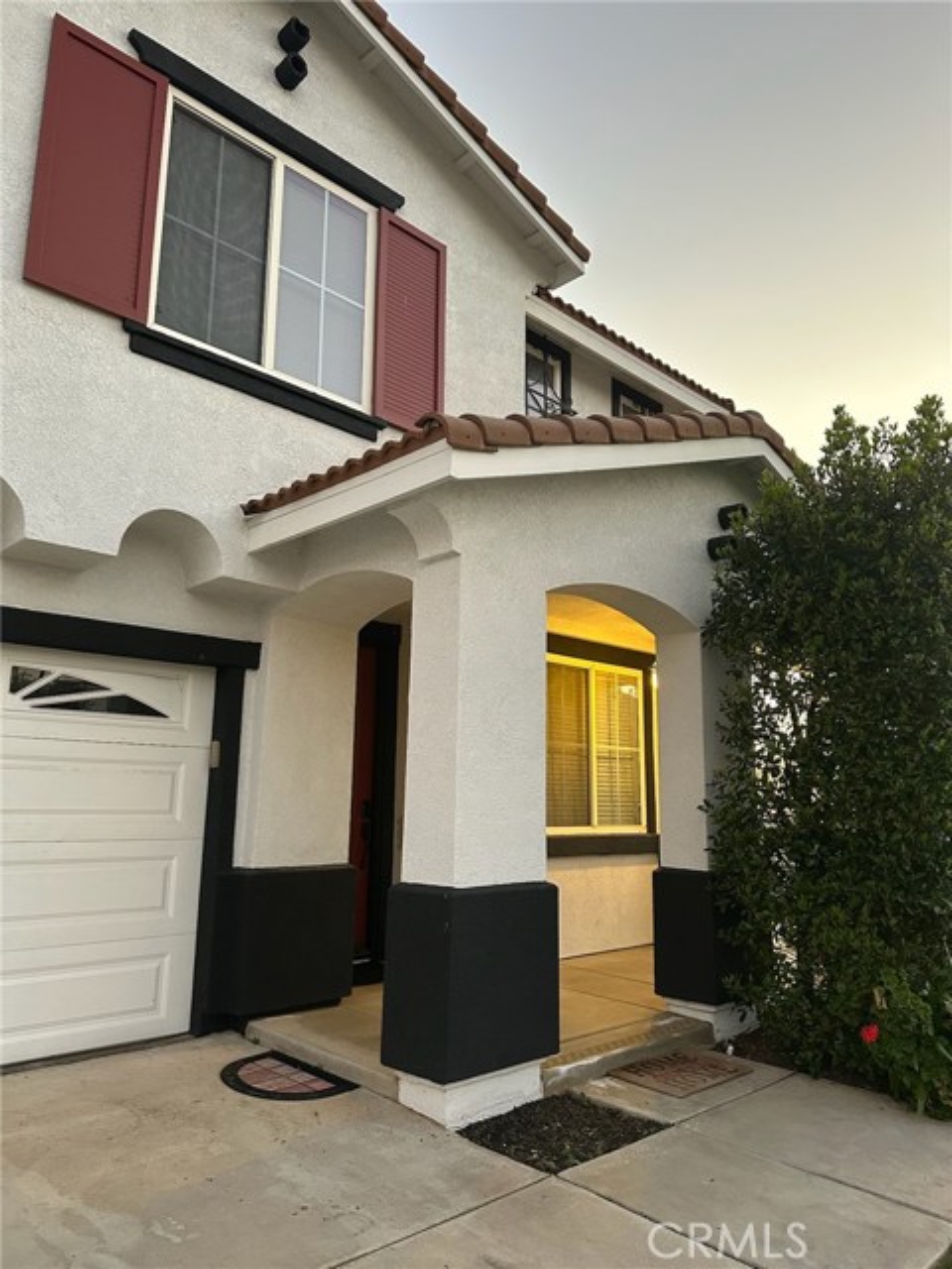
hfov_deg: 56.8
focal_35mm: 24
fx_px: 880
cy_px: 634
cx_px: 476
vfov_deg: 71.6
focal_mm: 6.86
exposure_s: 1/60
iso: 320
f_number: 1.78
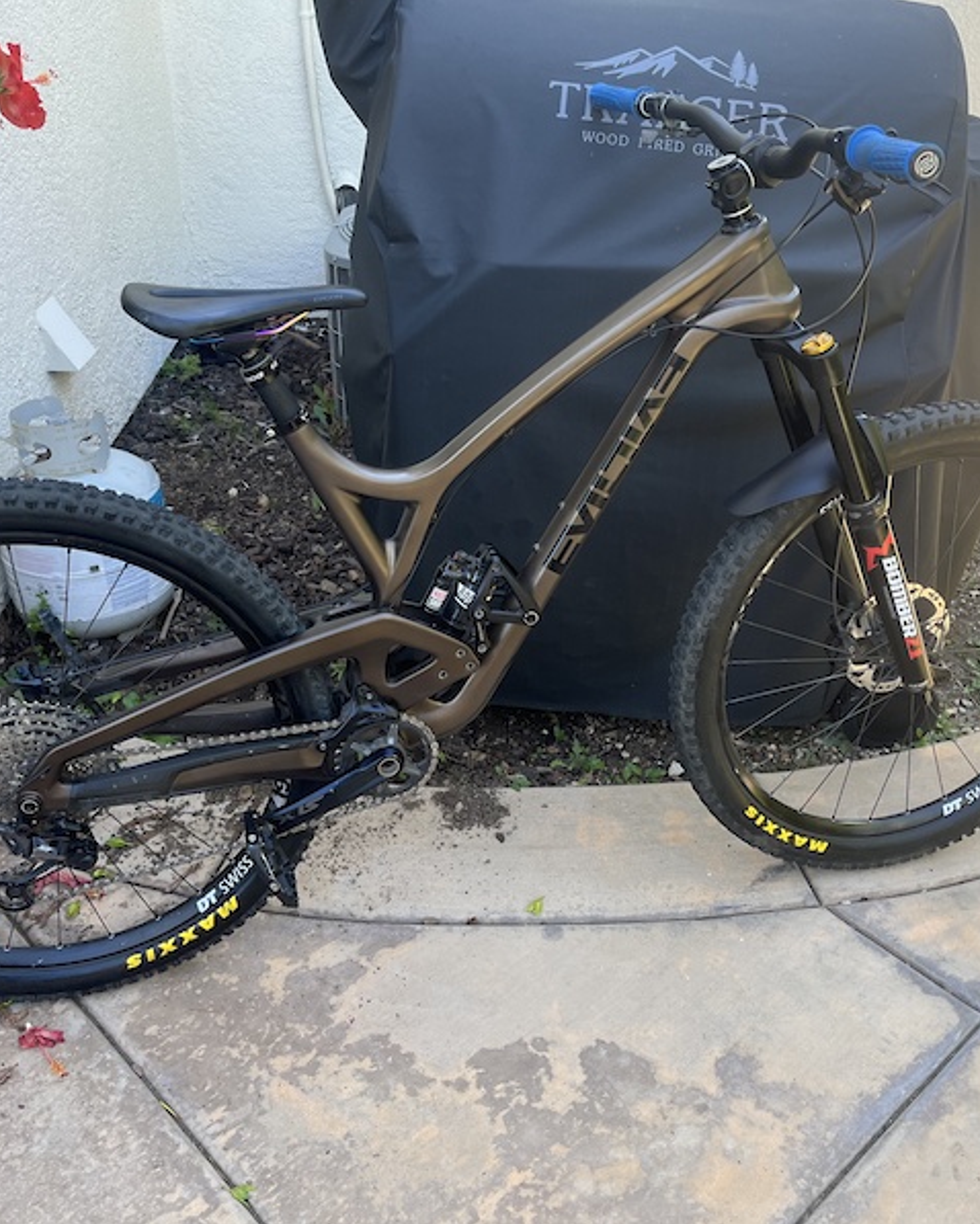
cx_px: 511
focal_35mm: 34
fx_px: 1232
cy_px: 613
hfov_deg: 43.4
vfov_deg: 52.8
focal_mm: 5.1
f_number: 1.6
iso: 64
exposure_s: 1/164
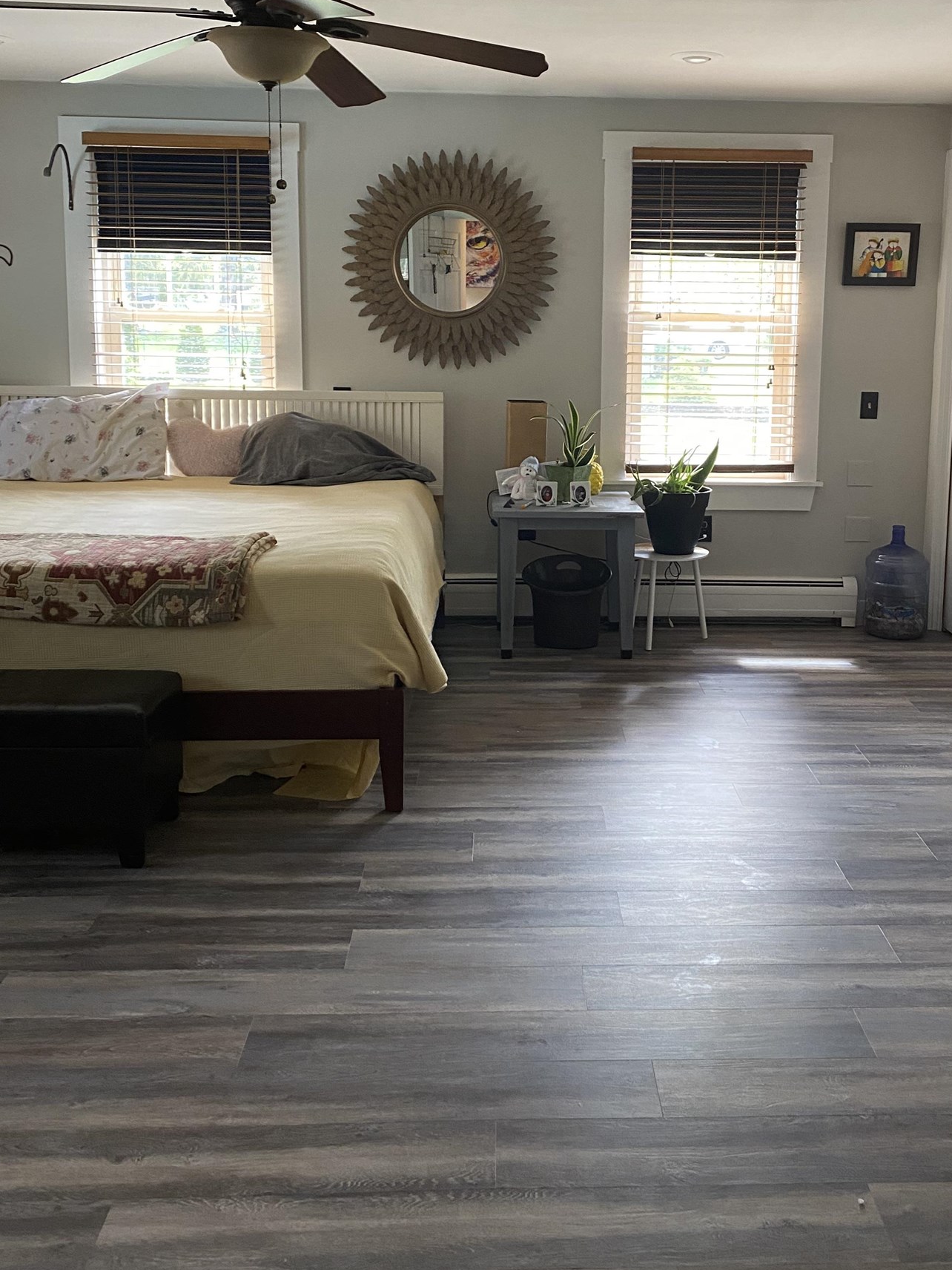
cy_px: 501
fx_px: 1283
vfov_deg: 52.2
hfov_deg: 40.6
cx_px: 546
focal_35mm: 35
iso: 200
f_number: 1.8
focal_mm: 4.25
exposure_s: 1/60
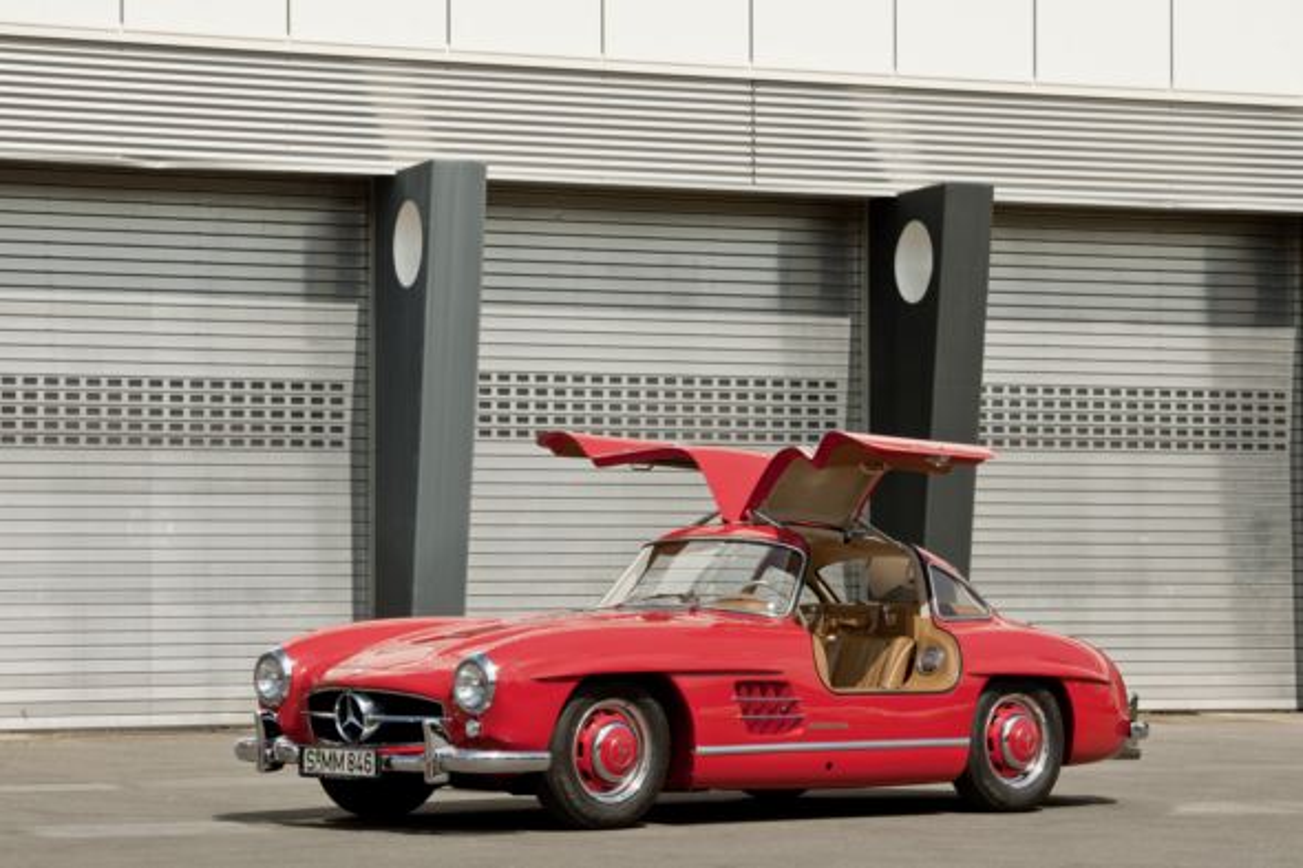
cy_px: 434
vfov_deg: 13.4
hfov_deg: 20.0
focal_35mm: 102
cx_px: 652
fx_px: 3691
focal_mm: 102
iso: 100
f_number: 16
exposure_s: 1/80
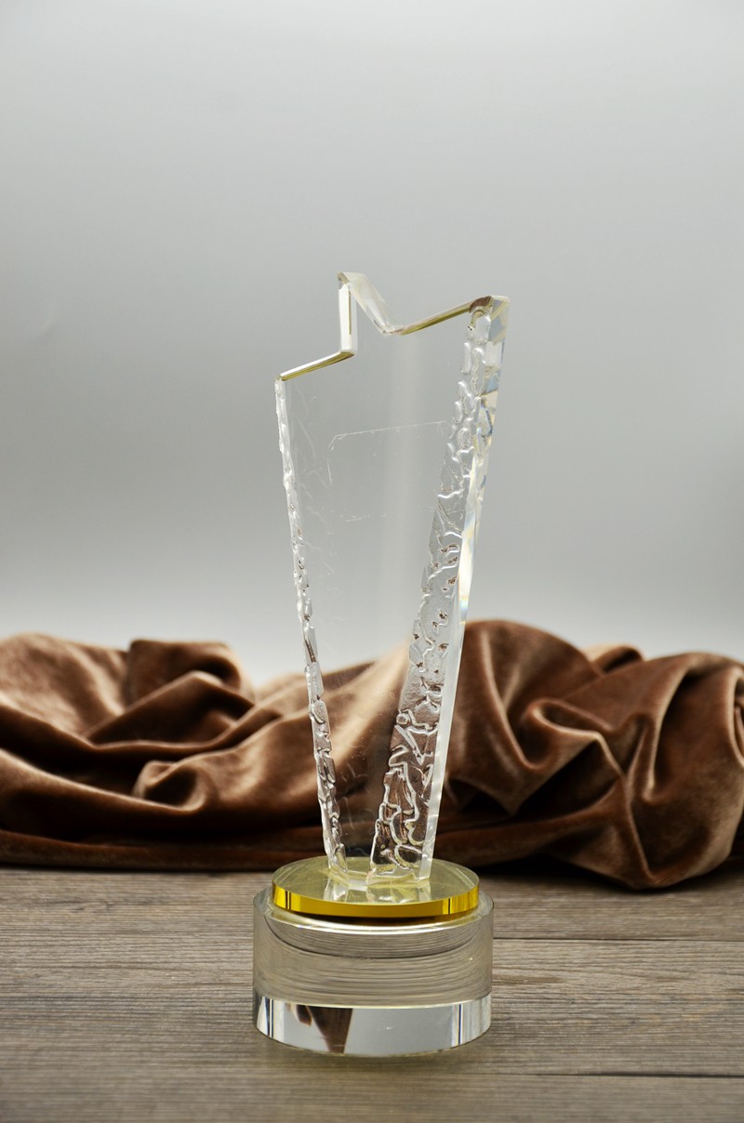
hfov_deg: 17.4
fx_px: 2429
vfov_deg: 26.0
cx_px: 372
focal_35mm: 78
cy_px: 562
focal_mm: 52
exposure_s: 1/60
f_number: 5
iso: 250
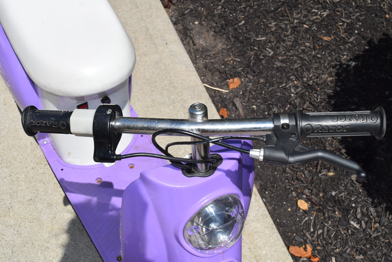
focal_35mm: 45
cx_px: 196
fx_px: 490
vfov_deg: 29.9
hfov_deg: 43.6
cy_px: 131
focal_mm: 30
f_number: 13
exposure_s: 1/200
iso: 100
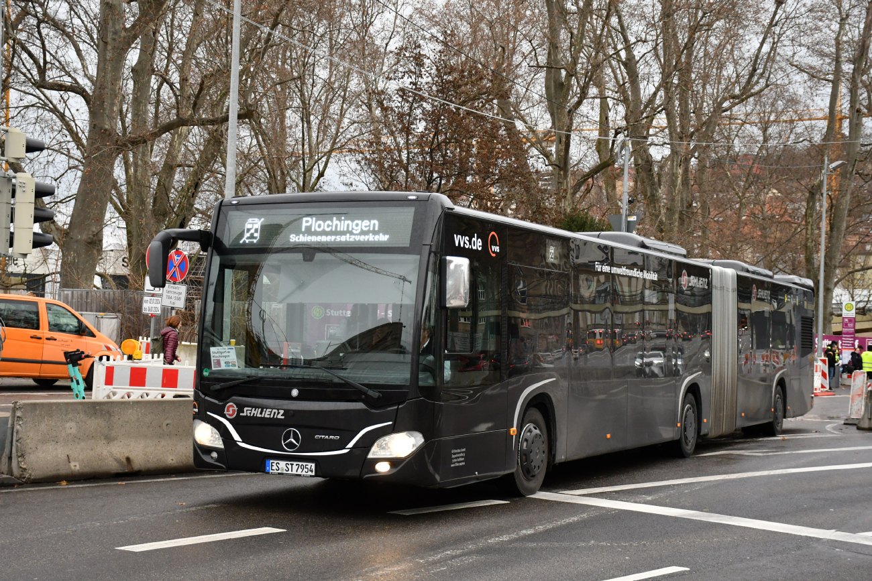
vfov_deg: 26.0
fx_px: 1260
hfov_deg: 38.2
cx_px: 436
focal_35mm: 52
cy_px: 290
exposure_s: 1/1000
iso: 1250
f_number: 4.2
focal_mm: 35
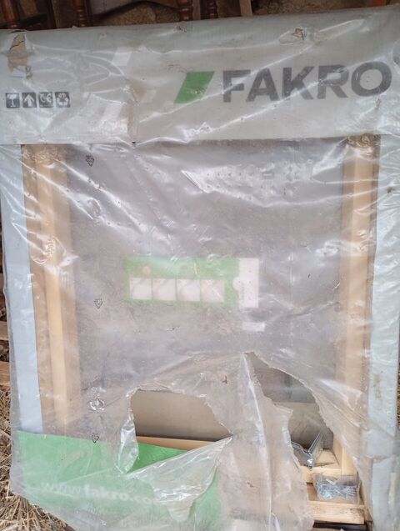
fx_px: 430
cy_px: 266
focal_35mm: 28
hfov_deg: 49.9
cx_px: 200
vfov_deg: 63.4
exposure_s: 1/50
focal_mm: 4.27
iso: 366
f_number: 1.8
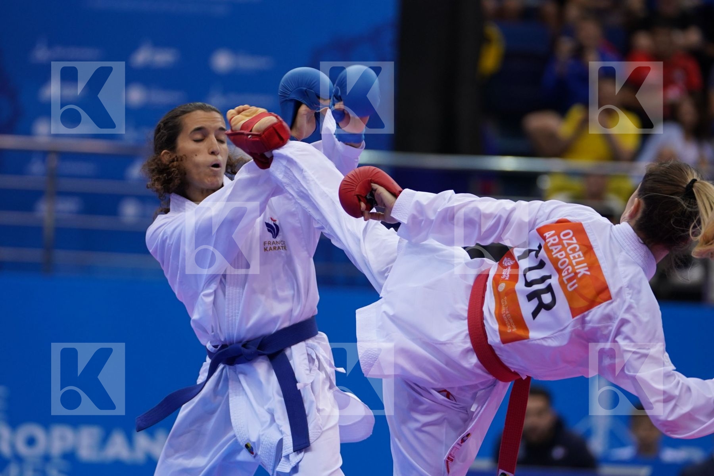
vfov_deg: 5.5
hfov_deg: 8.2
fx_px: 4998
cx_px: 357
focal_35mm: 252
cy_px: 238
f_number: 2.8
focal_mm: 168
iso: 1000
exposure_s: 1/1000
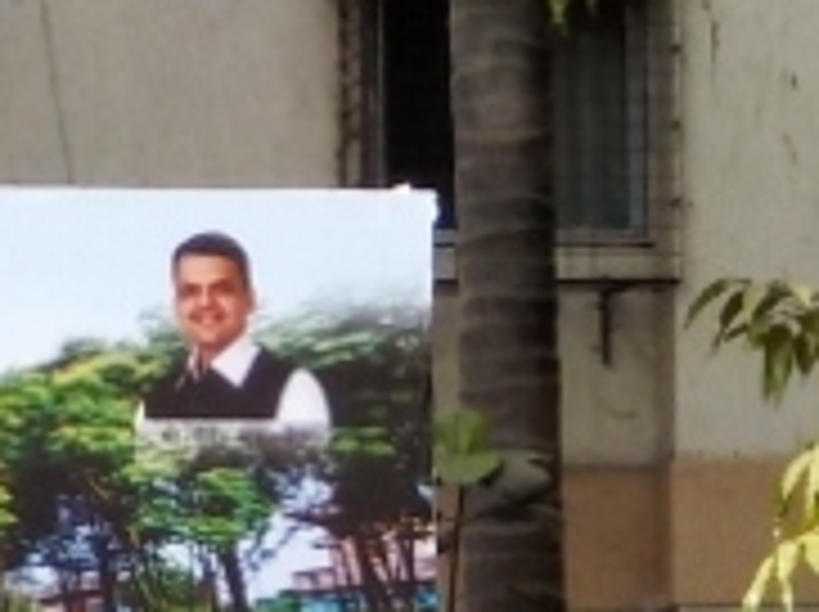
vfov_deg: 4.5
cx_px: -999
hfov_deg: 5.9
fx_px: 7726
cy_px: 828
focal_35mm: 327
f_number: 4.7
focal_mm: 7.9
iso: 125
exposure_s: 1/200
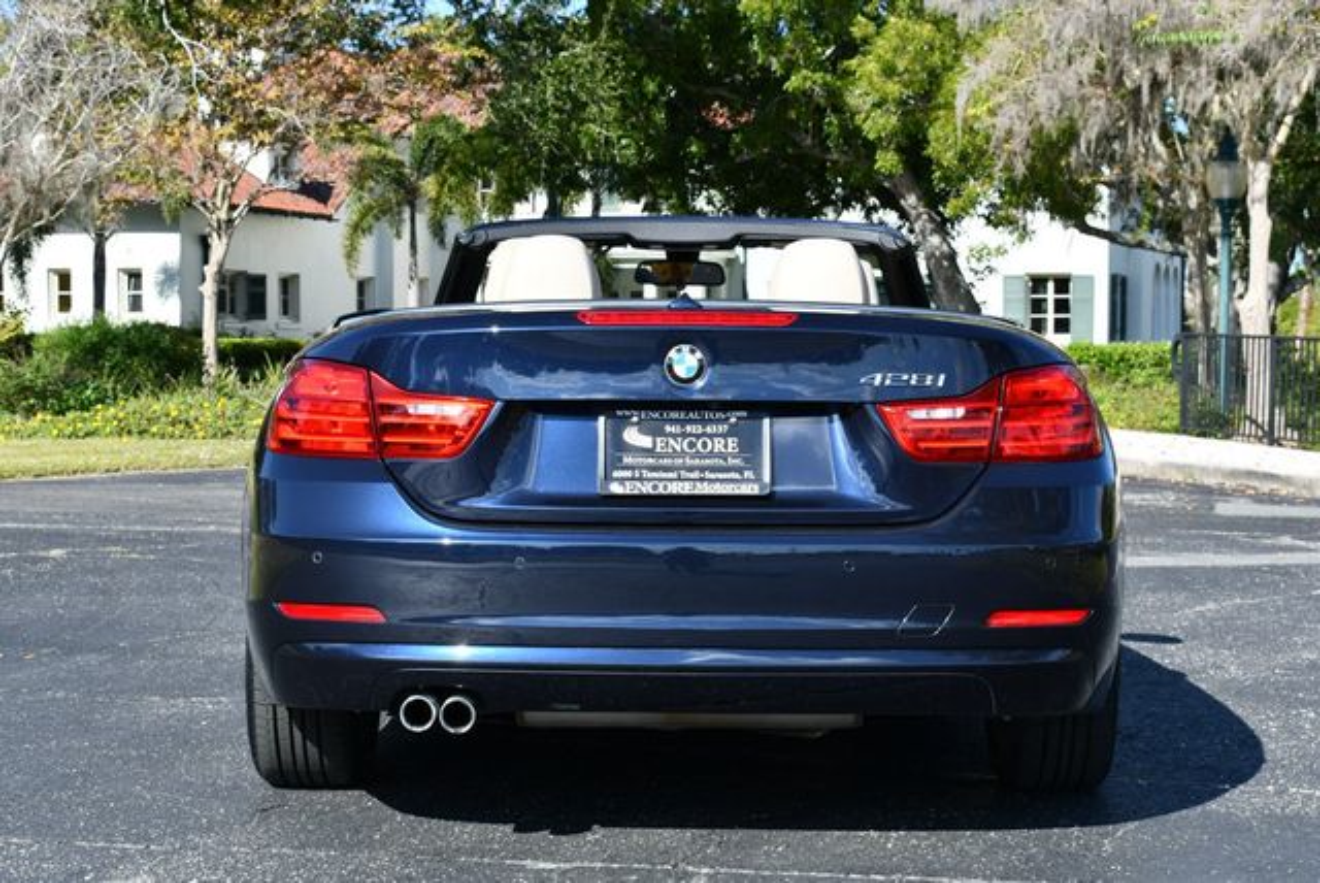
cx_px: 660
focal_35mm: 70
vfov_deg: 19.5
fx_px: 2569
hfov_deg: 28.8
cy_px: 442
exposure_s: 1/250
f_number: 8
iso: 140
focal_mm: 35
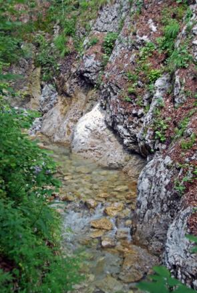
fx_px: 441
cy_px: 146
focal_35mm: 54
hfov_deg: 25.2
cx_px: 98
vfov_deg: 36.8
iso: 160
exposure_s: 1/80
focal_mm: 36
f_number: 4.5
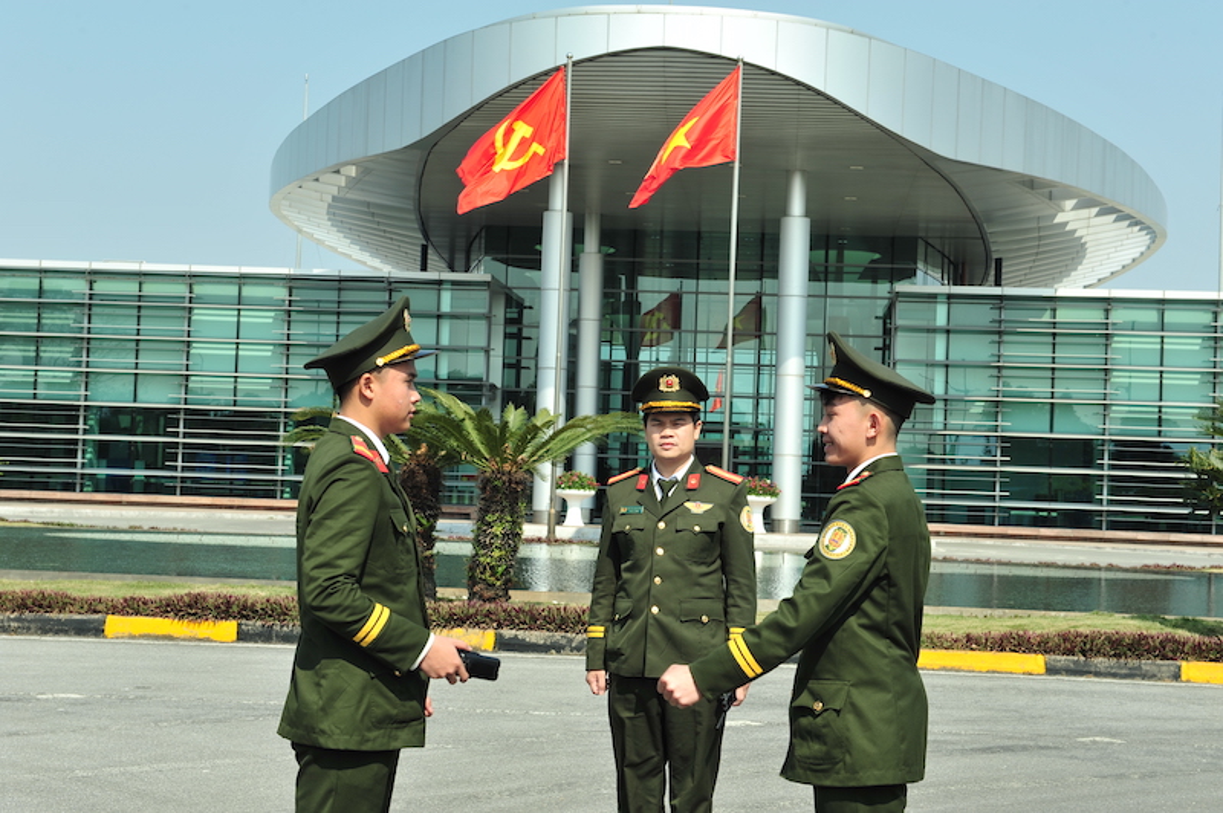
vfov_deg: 22.6
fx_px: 2037
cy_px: 406
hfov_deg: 33.4
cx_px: 612
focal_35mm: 60
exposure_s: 1/160
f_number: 13
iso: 200
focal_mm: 60
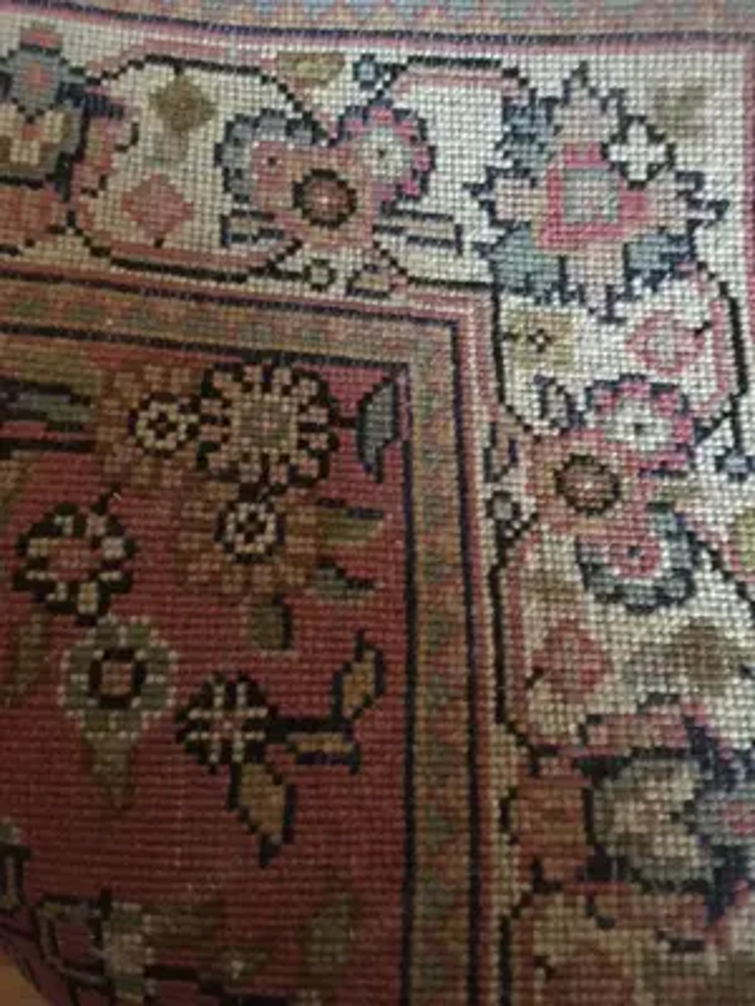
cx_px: 378
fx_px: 843
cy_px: 503
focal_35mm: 29
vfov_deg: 61.7
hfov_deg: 48.2
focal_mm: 4.15
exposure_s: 1/17
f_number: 2.2
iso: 500
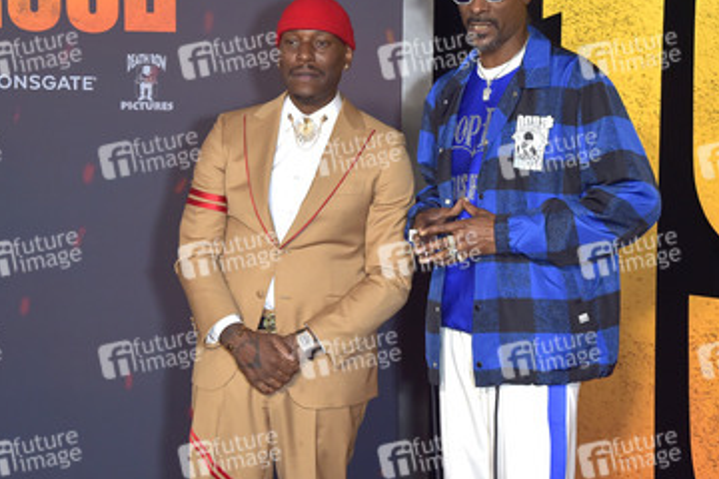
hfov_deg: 31.0
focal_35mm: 65
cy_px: 206
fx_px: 1298
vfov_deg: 20.9
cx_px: 375
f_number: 6.3
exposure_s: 1/250
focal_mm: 52
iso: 800
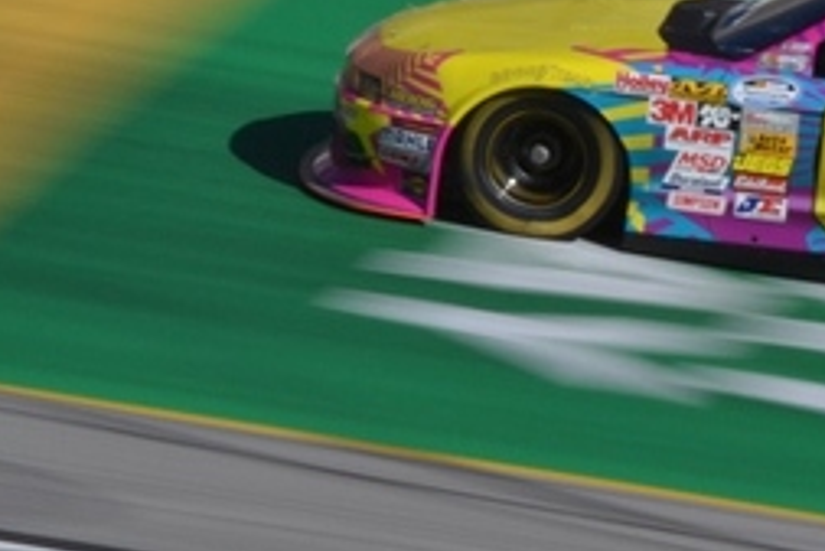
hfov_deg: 2.2
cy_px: 204
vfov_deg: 1.5
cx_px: 786
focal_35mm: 938
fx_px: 21507
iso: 400
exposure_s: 1/125
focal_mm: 200
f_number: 32
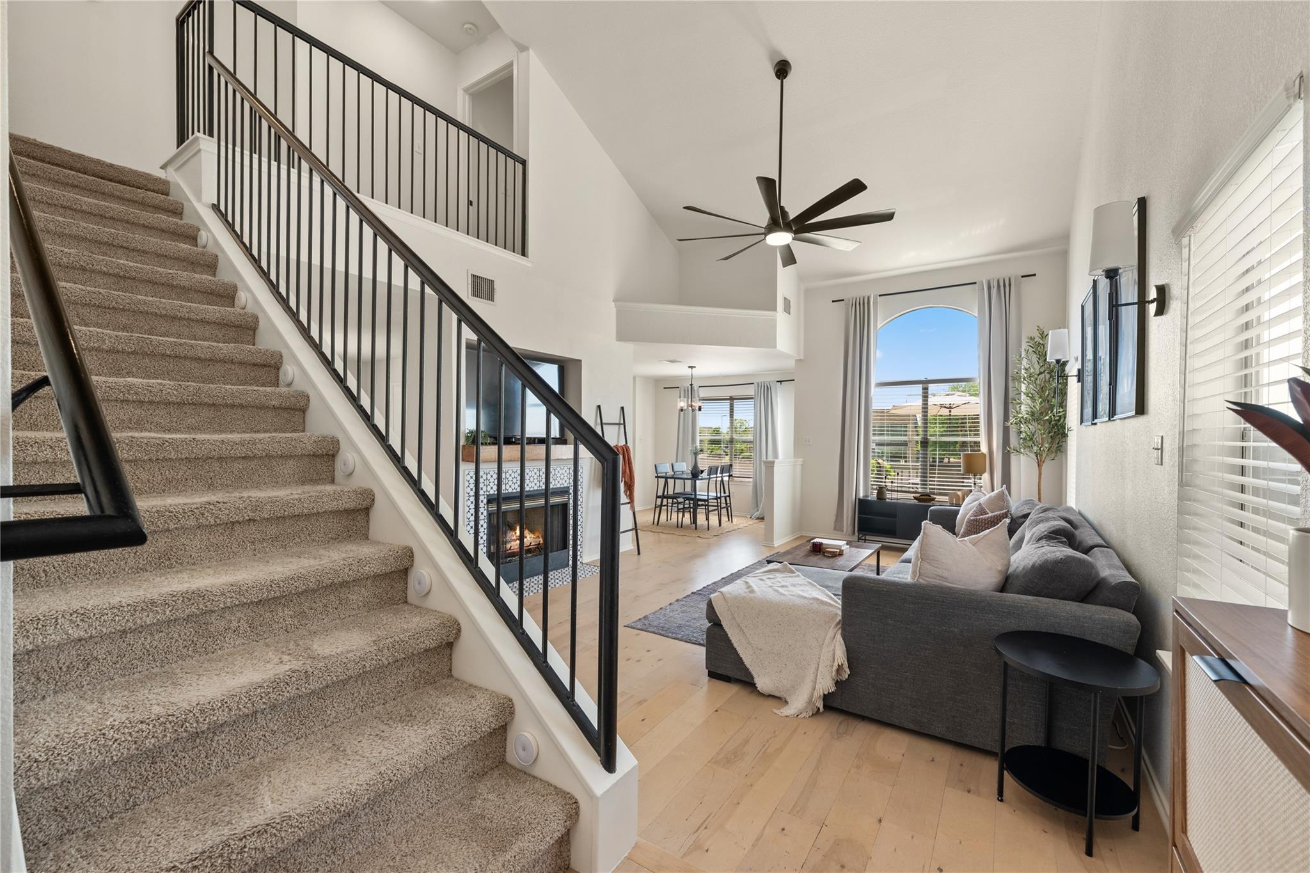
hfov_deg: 100.4
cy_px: 436
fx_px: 546
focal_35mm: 15
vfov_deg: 77.3
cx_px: 655
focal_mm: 15
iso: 250
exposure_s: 1/5
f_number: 8
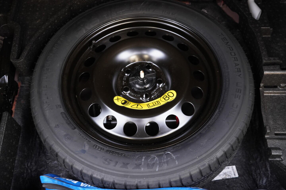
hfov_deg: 53.1
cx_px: 143
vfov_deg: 36.9
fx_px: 286
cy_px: 95
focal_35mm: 36
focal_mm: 24
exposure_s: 1/40
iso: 640
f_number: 2.8
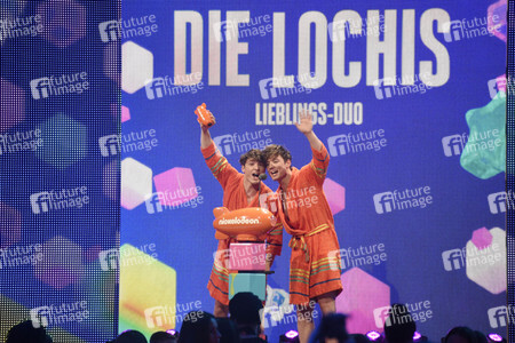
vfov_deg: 4.6
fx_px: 4291
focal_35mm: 300
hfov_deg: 6.9
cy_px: 172
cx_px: 258
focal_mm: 300
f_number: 5.6
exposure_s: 1/125
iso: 2500
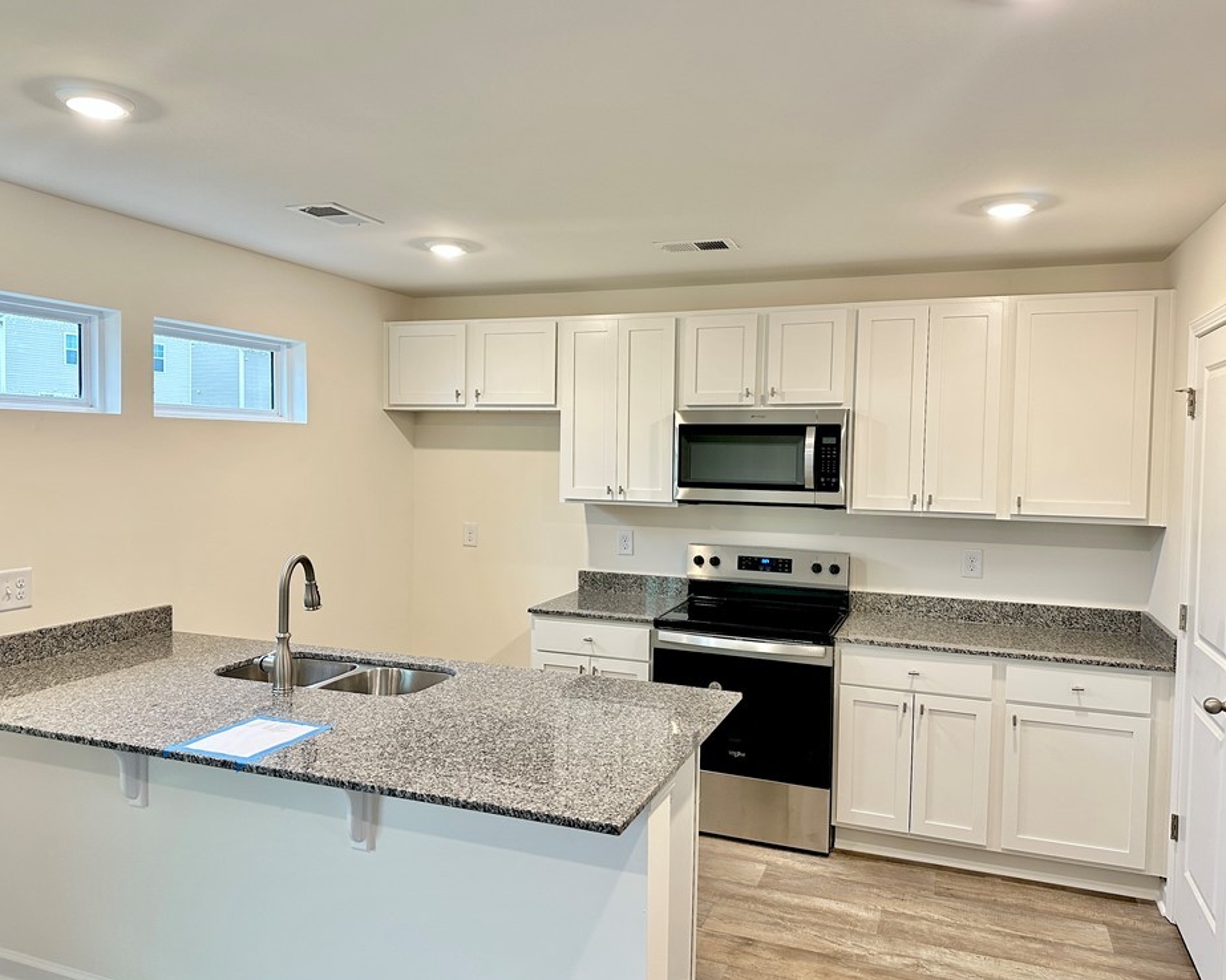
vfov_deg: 54.9
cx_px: 588
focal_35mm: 26
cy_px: 486
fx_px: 943
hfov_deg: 66.0
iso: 250
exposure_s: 1/60
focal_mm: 6.86
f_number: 1.78
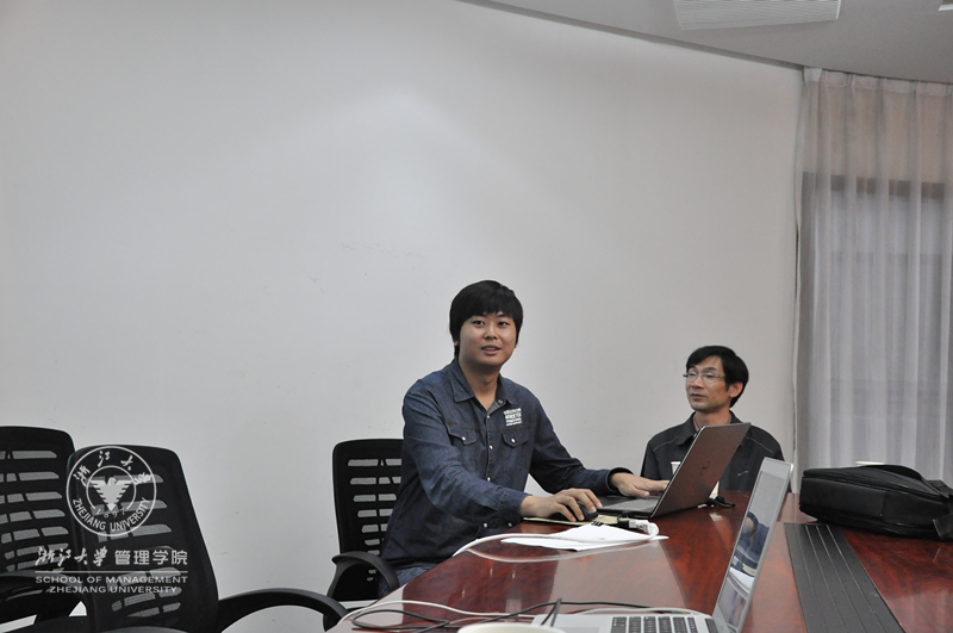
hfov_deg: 41.2
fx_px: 1269
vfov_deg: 28.0
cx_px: 476
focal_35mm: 48
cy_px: 316
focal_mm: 32
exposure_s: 1/50
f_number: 4.2
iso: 2000
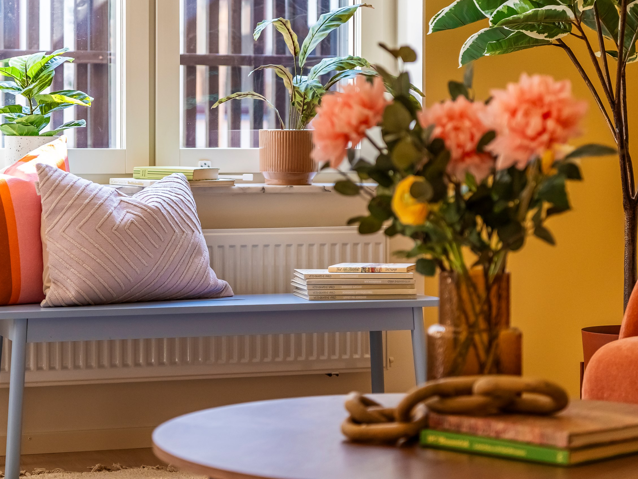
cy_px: 211
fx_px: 1824
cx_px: 263
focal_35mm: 99
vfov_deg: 14.9
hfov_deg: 19.8
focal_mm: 72
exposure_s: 1/500
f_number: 2.8
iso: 1600
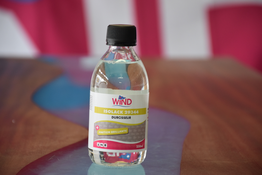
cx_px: 131
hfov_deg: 9.8
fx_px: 1528
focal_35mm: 210
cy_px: 88
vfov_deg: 6.5
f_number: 5.6
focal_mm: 140
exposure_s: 1/160
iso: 800
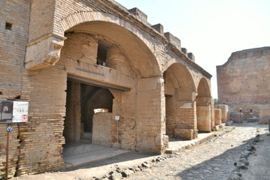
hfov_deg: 73.7
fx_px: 180
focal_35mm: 24
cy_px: 90
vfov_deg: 53.2
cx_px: 135
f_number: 3.5
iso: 100
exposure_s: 1/200
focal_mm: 16
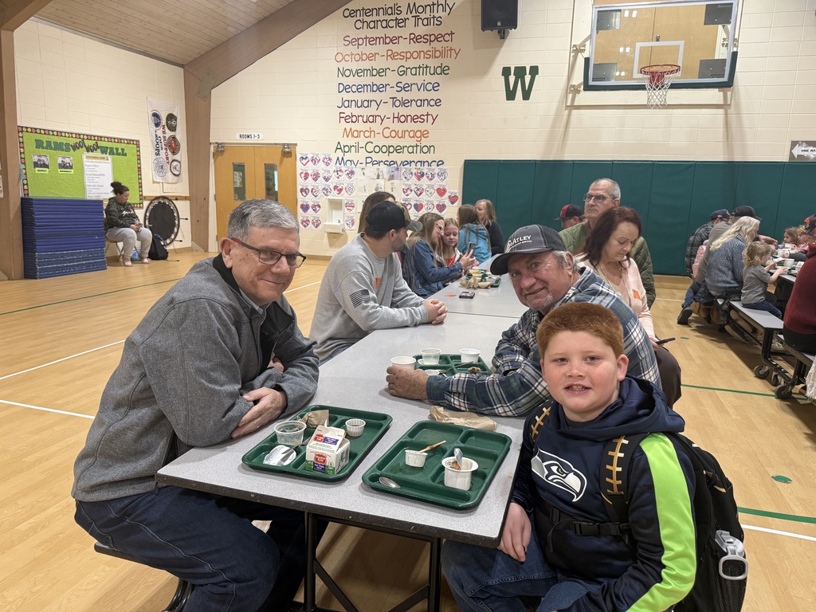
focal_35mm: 24
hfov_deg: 71.6
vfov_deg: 56.8
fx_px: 566
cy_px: 306
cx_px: 408
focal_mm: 6.76
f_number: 1.78
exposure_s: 1/121
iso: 160
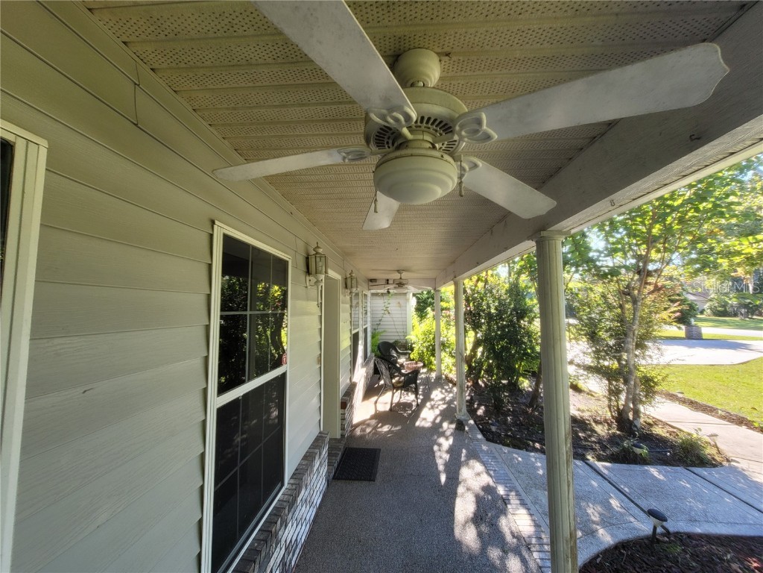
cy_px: 286
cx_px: 382
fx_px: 287
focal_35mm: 13
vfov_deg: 89.9
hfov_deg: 106.2
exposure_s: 1/122
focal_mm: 2.2
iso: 64
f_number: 2.2
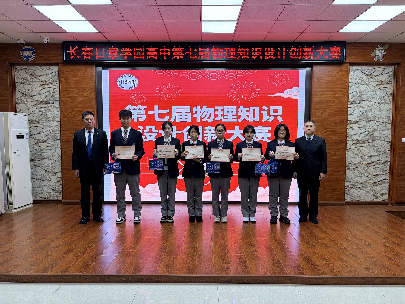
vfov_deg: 53.1
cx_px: 202
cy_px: 152
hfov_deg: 67.3
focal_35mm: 26
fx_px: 304
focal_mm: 5.96
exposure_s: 1/120
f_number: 1.6
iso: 64
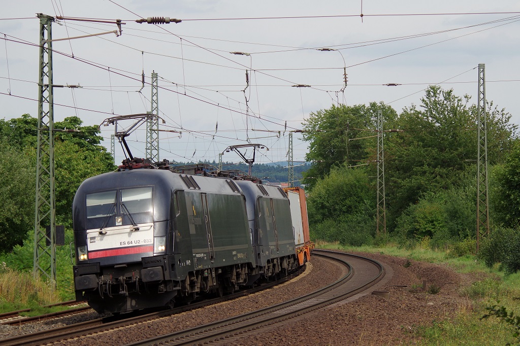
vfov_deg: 9.3
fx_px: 2123
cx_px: 260
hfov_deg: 14.0
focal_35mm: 147
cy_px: 173
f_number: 5.6
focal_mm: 97.5
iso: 200
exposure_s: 1/1000
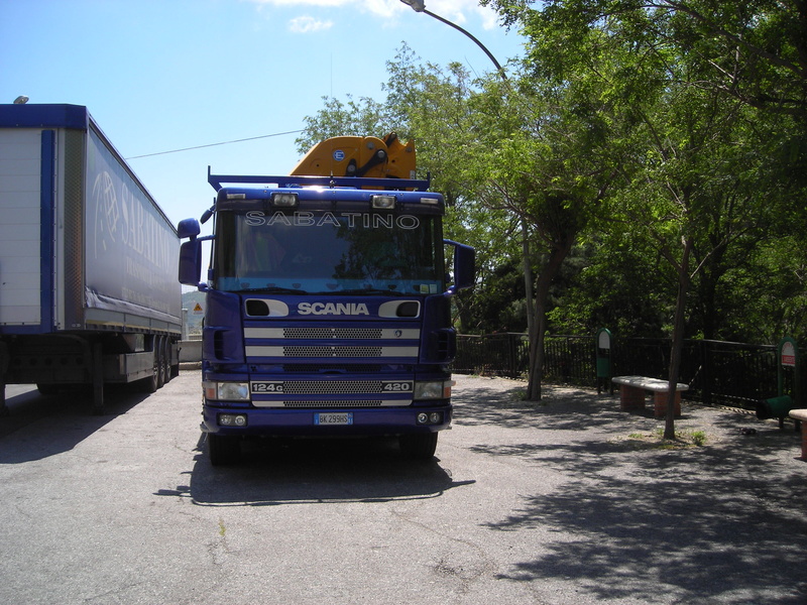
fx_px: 886
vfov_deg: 37.7
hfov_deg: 49.0
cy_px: 302
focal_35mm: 38
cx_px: 404
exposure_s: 1/588
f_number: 3.2
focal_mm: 6.3
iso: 50
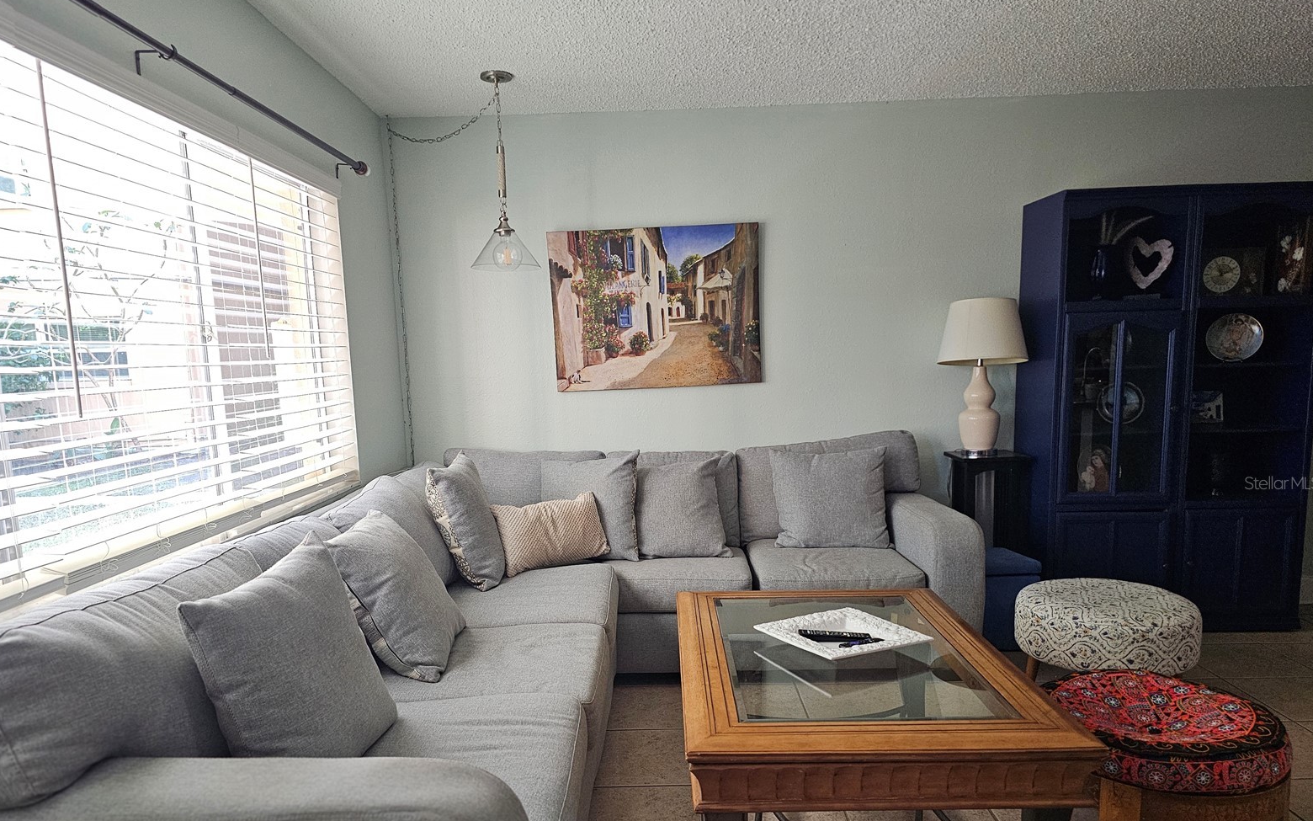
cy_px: 482
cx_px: 651
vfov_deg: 49.0
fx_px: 895
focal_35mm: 25
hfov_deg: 72.5
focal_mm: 6.3
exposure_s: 1/120
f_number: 1.7
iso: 400
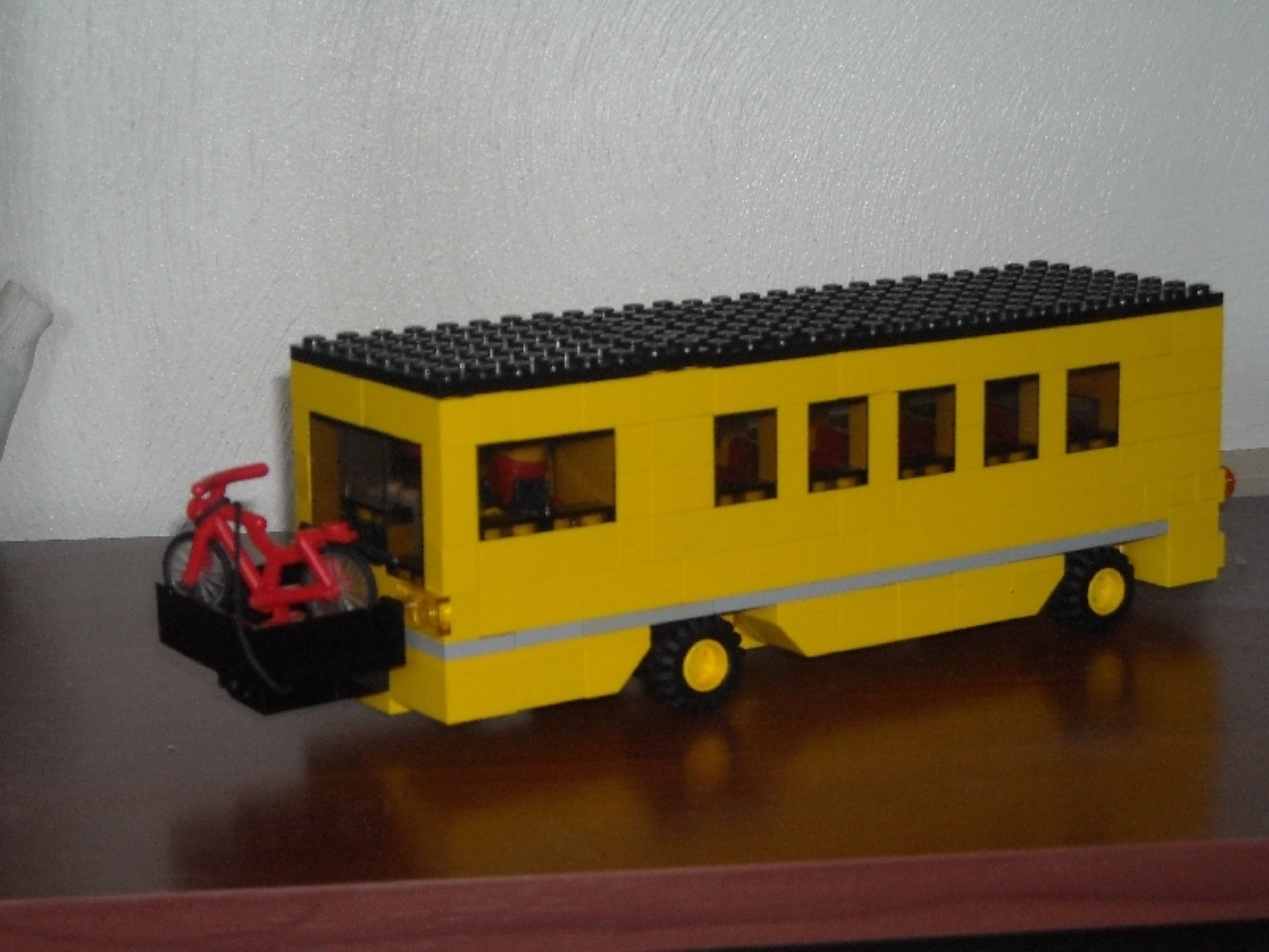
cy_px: 476
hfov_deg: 23.3
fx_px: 3079
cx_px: 634
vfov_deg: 17.6
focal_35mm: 84
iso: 200
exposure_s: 1/125
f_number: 4.1
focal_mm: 13.73
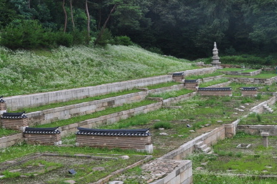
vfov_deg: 22.2
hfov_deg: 32.2
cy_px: 76
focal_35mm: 61
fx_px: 469
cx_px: 216
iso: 250
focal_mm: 18
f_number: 9
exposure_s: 1/60
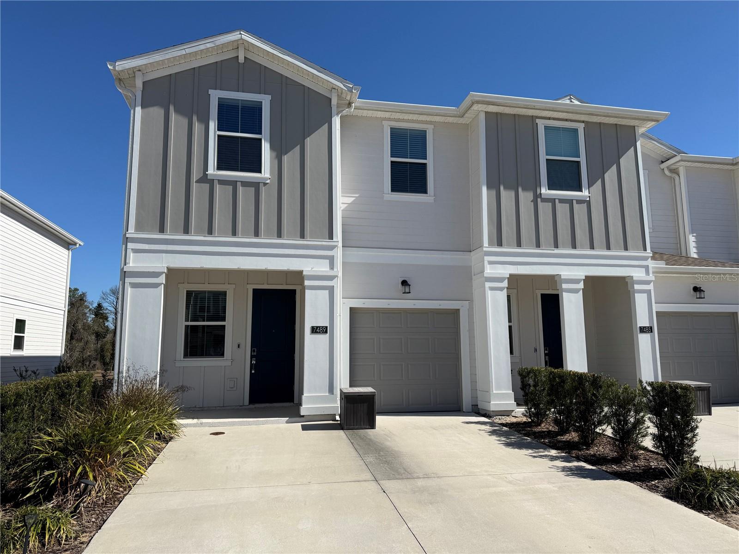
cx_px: 370
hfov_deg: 71.6
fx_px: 512
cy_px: 277
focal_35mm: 24
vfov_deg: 56.8
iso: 80
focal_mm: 6.76
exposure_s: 1/7353
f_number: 1.78
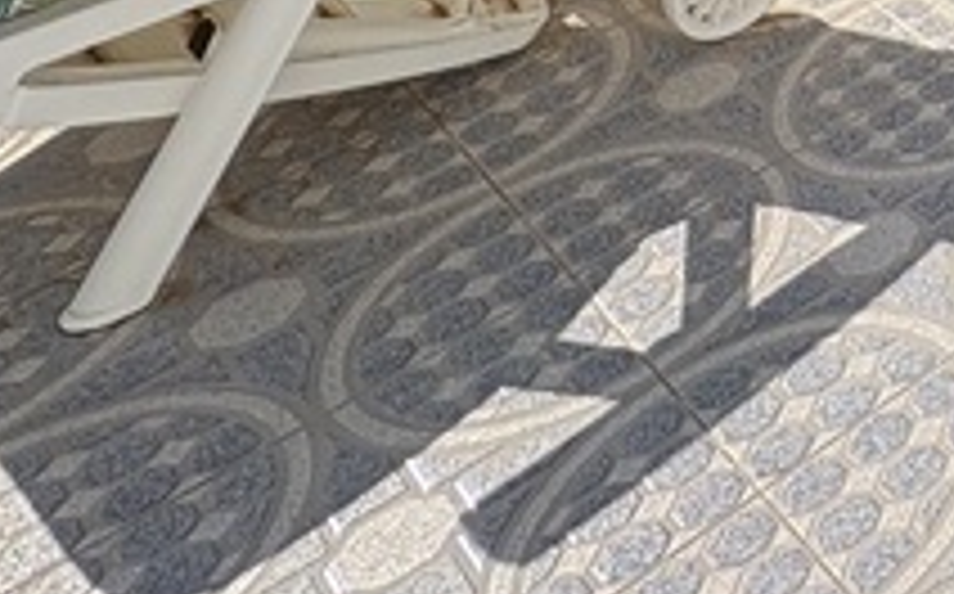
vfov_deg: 13.5
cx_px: 1786
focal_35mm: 63
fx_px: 1636
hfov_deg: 20.5
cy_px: -911
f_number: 2.2
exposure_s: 1/1506
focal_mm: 2.22
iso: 50
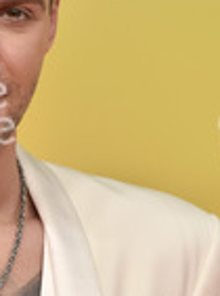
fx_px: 4656
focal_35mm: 547
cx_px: -31
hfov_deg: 2.7
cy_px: 237
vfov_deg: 3.6
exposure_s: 1/200
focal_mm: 200
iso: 2000
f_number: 5.6
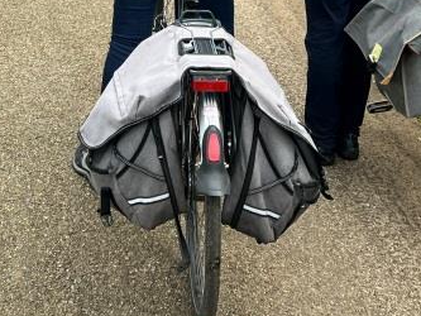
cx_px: 90
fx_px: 973
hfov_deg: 24.1
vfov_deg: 16.9
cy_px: -138
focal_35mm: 80
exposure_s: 1/628
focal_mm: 5.7
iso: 50
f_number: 1.5
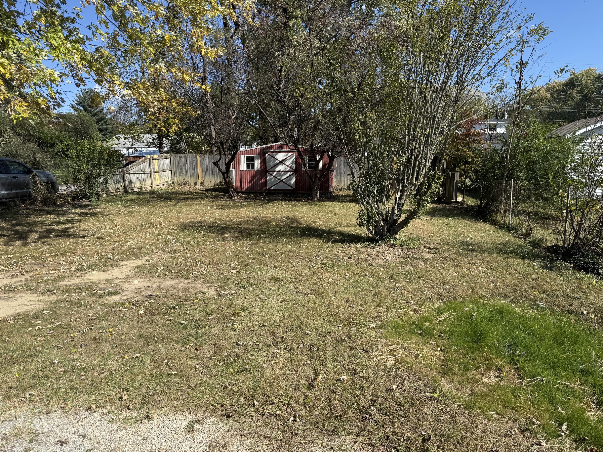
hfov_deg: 71.6
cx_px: 302
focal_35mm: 24
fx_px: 418
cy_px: 226
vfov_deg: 56.8
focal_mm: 6.76
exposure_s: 1/3425
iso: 80
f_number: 1.78
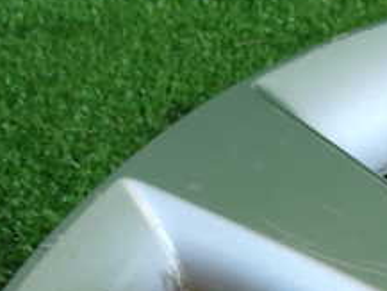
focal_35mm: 69
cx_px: 430
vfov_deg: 20.0
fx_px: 772
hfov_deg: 25.9
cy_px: 346
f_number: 2
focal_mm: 4.5
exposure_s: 1/50
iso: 200
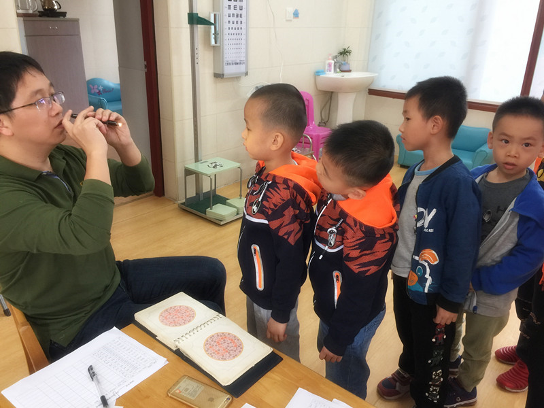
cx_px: 272
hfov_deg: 61.7
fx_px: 456
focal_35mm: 29
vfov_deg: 48.2
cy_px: 204
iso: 50
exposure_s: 1/17
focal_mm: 4.15
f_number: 2.2
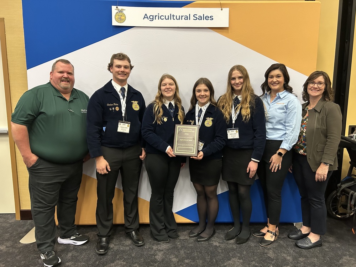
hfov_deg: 67.3
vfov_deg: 53.1
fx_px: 267
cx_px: 178
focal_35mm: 26
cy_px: 134
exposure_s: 1/60
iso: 400
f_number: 1.5
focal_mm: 5.7
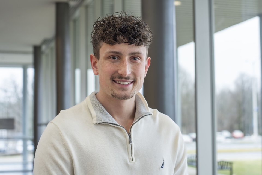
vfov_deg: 27.0
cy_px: 88
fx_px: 364
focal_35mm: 50
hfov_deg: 39.6
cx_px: 131
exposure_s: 1/100
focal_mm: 50
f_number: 4
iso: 200
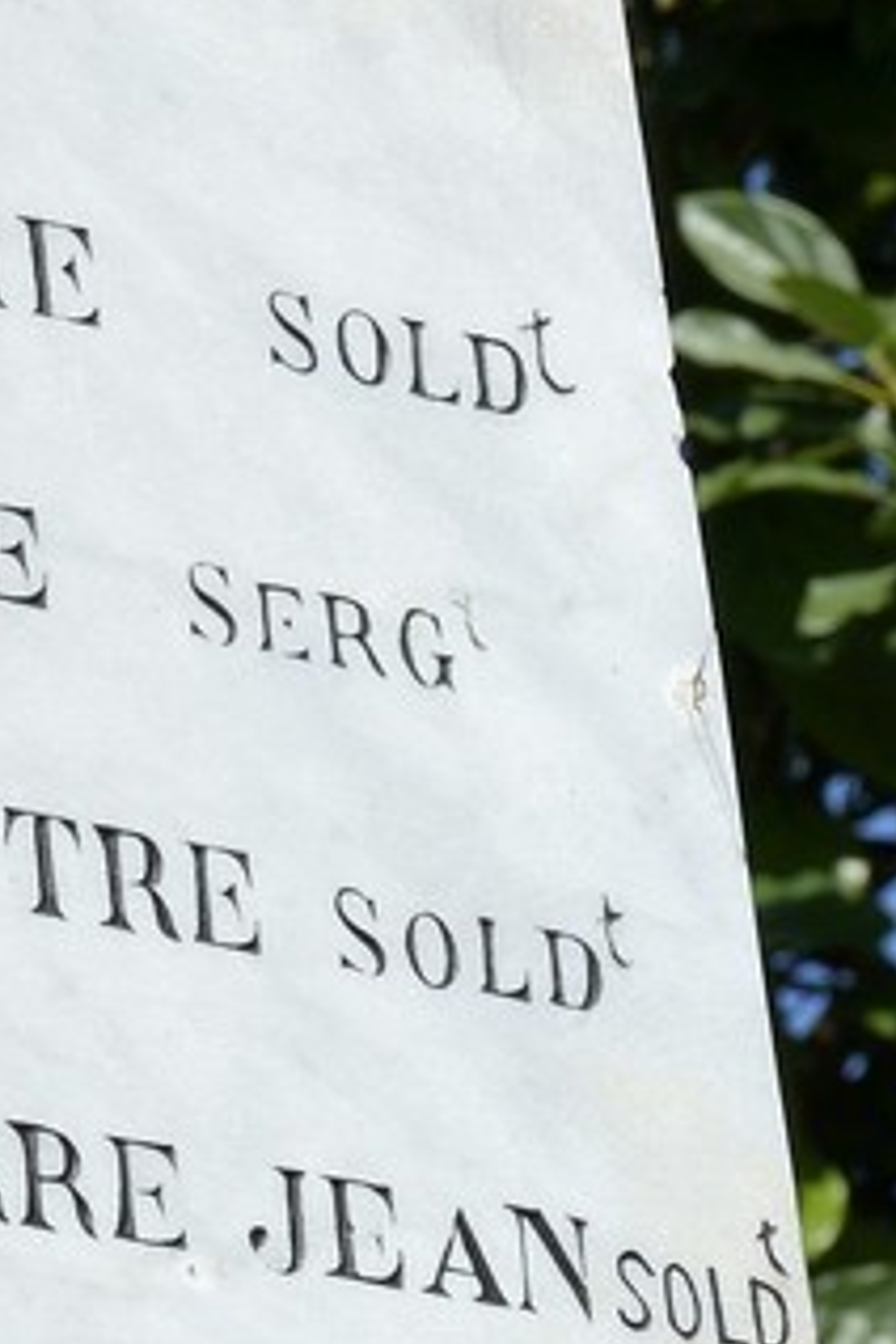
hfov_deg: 3.8
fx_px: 13140
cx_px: -1173
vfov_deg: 5.7
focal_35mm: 352
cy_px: -1517
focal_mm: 70
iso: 200
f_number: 14
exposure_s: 1/250
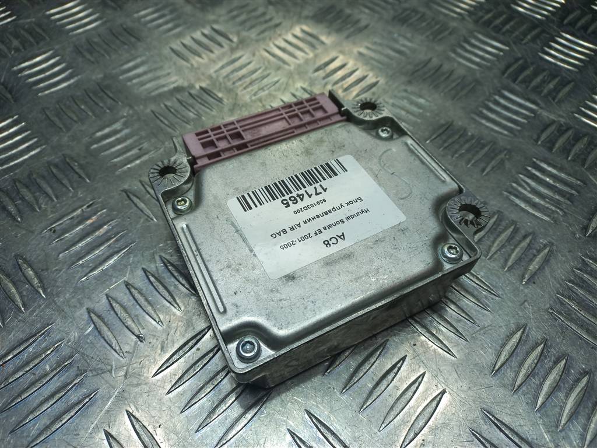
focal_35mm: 25
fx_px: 431
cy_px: 224
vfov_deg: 54.9
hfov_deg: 69.4
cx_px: 298
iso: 25
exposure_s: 1/104
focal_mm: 4.6
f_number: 1.8
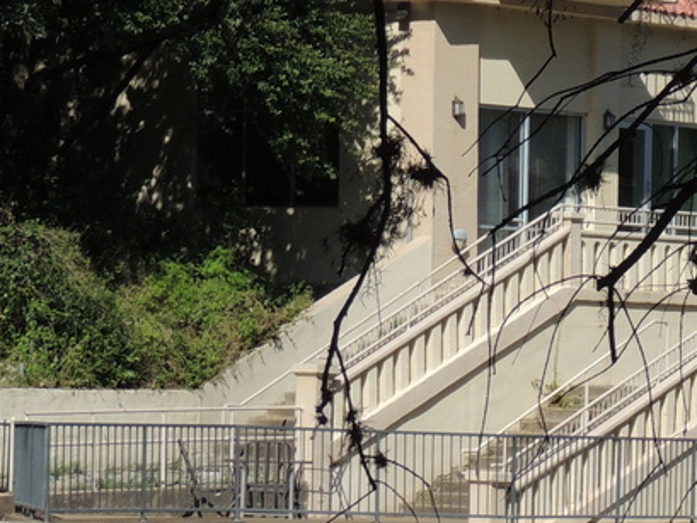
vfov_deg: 5.6
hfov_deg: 7.4
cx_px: 840
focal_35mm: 266
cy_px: 208
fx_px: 5358
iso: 100
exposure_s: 1/1000
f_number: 4
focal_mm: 15.1
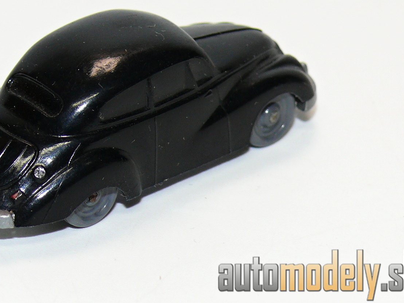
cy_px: 87
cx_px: 134
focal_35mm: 226
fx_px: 2638
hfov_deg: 8.8
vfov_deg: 6.6
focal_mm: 18.6
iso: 100
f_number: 4
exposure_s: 1/30
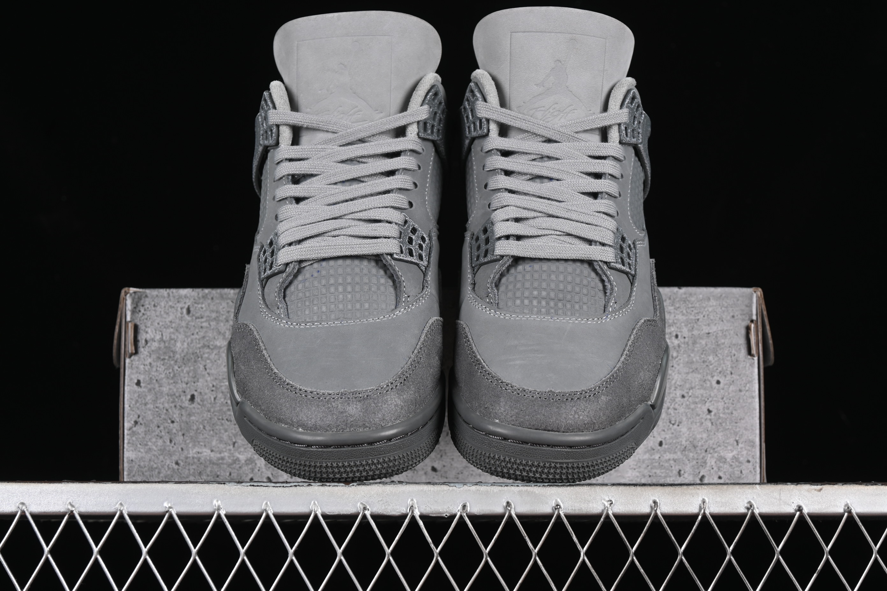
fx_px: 1848
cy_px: 296
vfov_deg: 18.2
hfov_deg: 27.0
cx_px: 444
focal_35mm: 75
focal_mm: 50
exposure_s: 1/60
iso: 160
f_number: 7.1
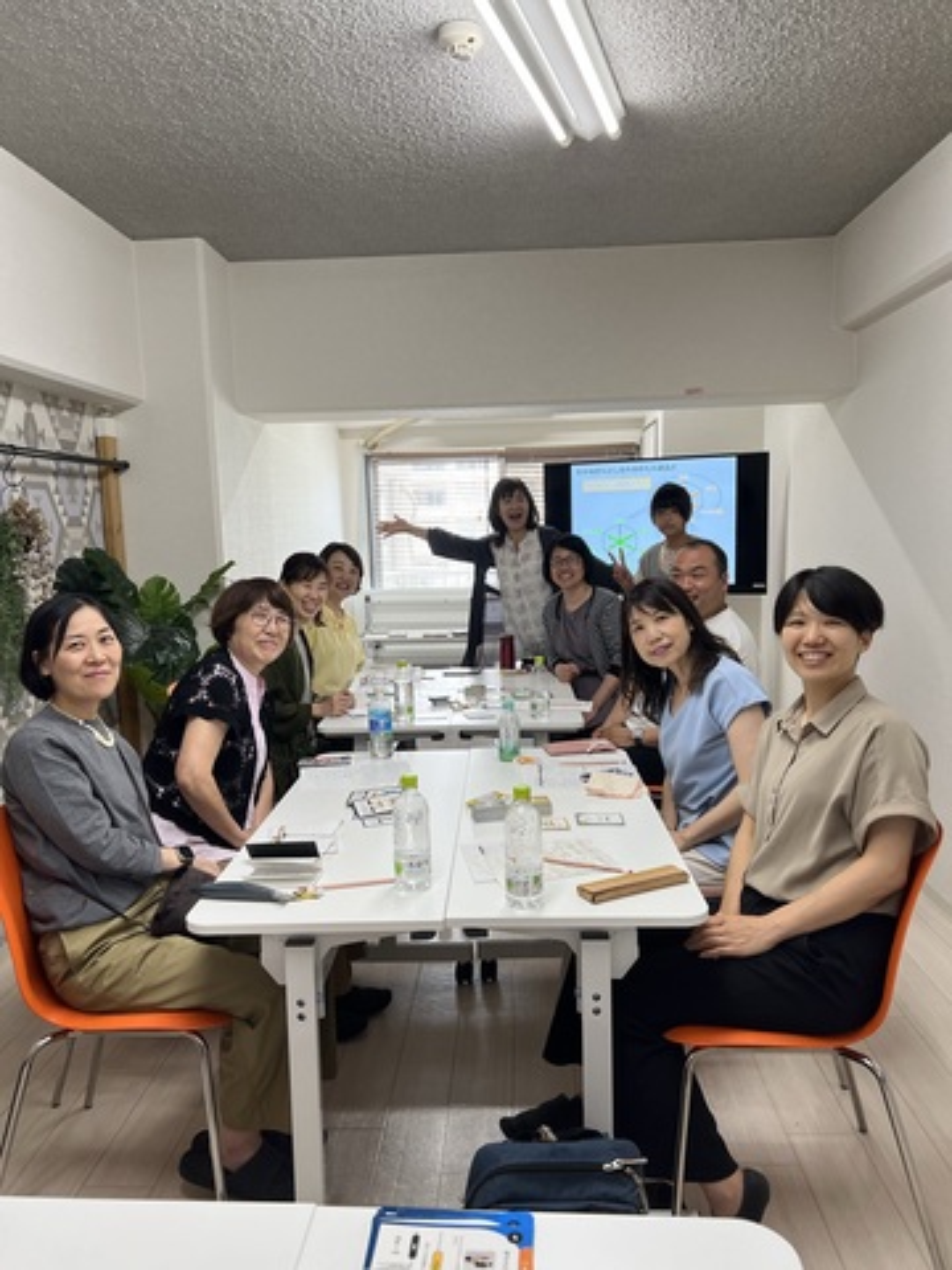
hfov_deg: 53.1
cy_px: 635
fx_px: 953
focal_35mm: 26
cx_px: 476
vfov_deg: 67.3
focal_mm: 5.7
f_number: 1.5
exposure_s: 1/120
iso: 80
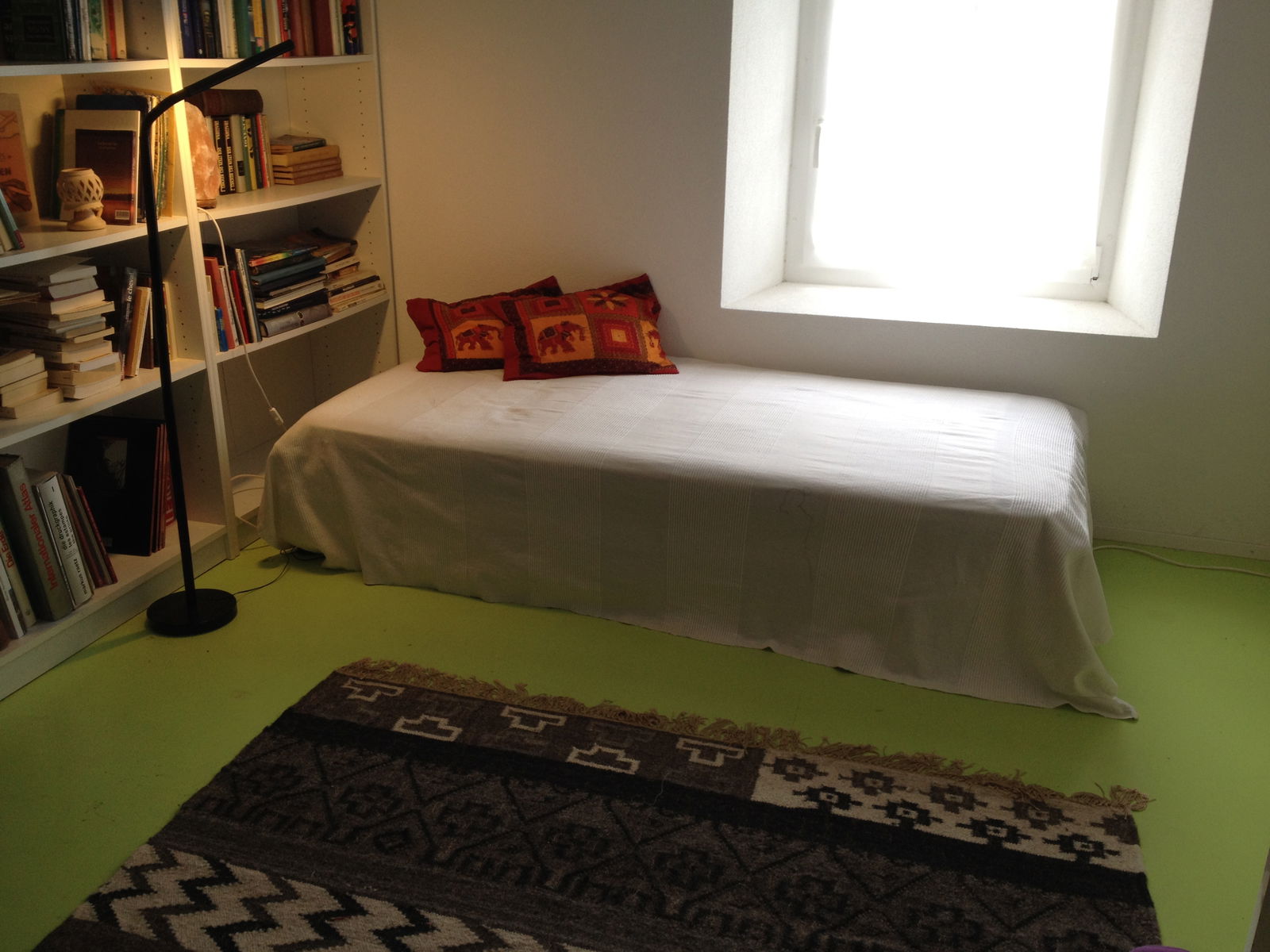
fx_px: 1284
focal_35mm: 35
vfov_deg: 40.7
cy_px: 476
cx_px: 635
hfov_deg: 52.6
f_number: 2.4
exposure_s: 1/24
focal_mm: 4.28
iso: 50
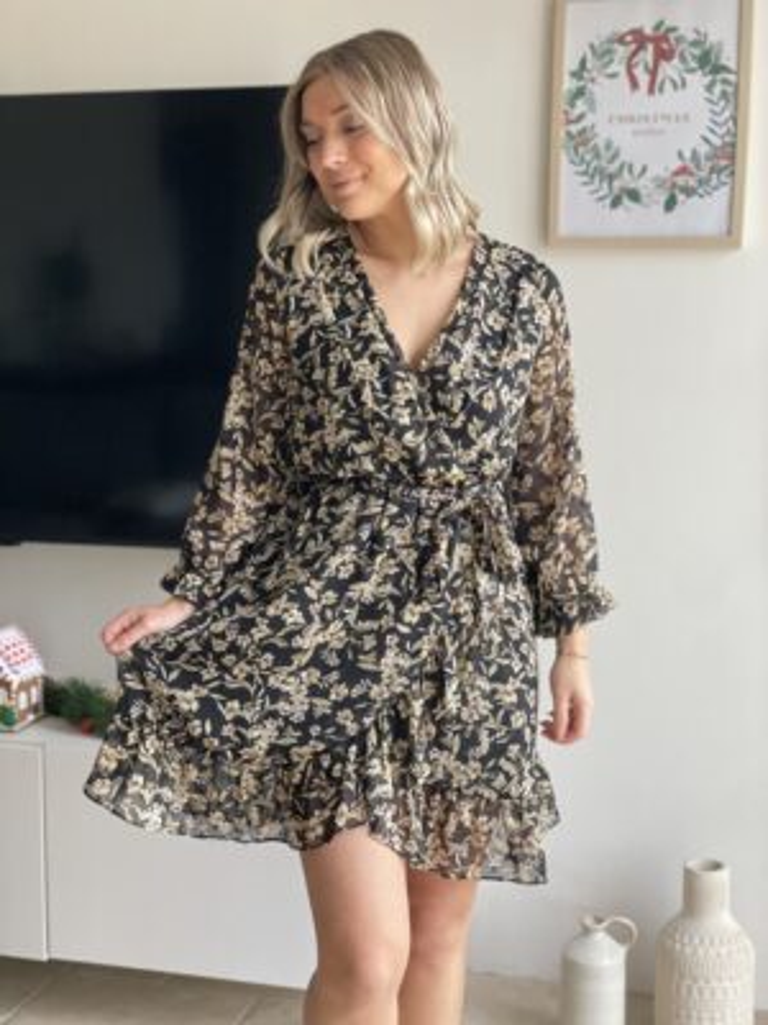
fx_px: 1538
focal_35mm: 52
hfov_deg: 28.0
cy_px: 512
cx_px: 384
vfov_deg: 36.8
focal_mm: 6
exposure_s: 1/122
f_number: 2
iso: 250
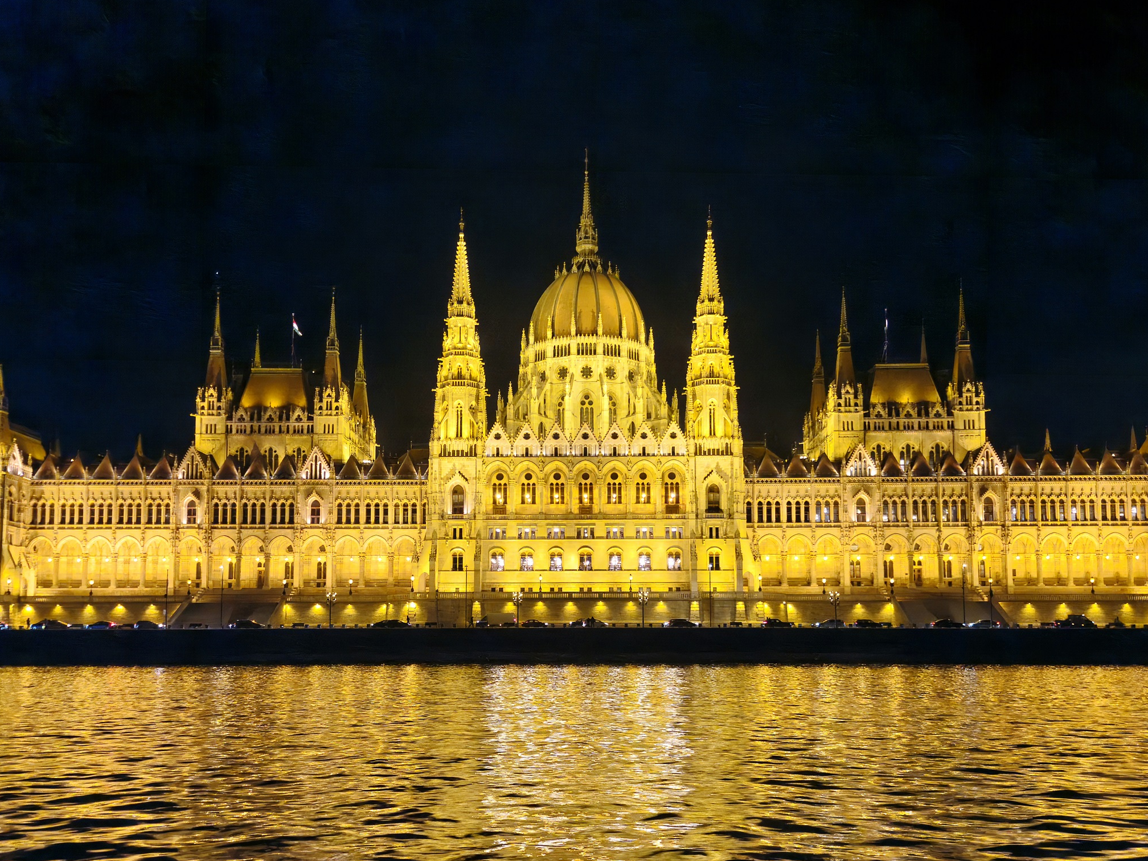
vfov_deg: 44.9
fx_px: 1028
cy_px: 561
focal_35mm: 31
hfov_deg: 58.3
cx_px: 594
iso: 640
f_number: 1.8
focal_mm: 5.54
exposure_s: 1/50
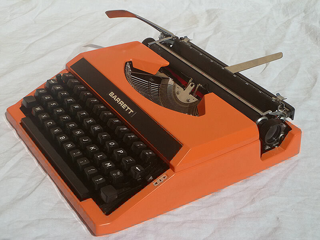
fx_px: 499
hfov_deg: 35.5
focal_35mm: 54
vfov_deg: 27.0
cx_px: 160
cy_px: 120
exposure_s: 1/500
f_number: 13
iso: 200
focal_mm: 9.6
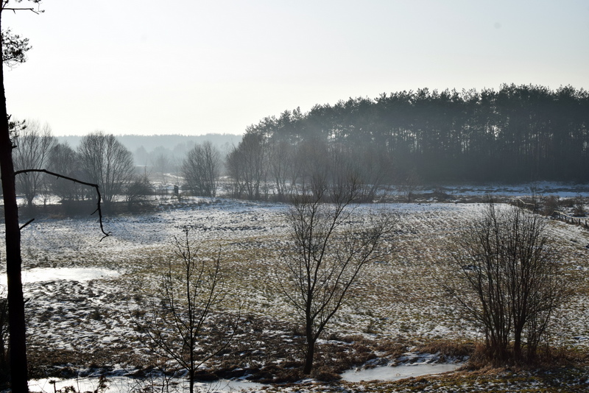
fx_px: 859
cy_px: 196
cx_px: 294
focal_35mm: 52
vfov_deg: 25.8
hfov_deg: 37.8
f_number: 11
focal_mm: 35
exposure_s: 1/500
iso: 200
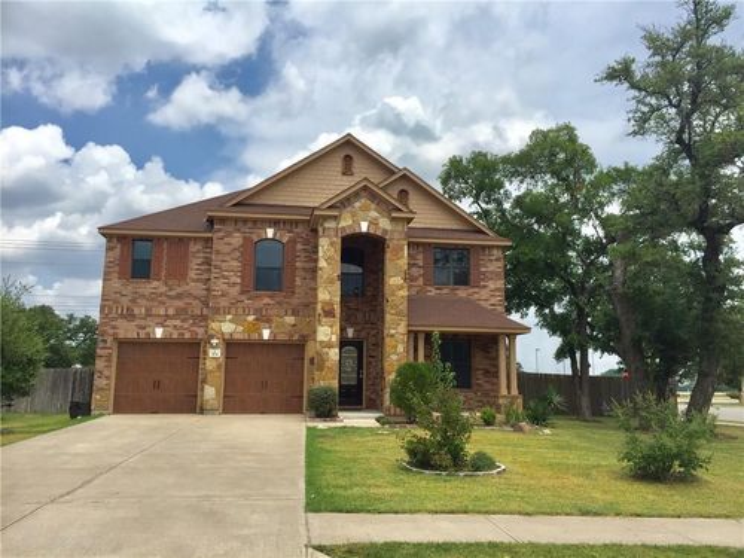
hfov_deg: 61.7
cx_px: 372
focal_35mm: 29
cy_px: 279
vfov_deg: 48.2
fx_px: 623
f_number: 2.2
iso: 32
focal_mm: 4.15
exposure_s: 1/3300
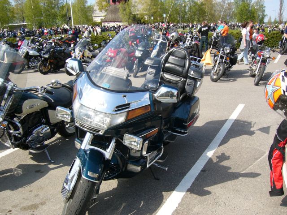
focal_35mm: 35
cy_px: 108
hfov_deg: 52.6
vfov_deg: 40.7
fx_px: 290
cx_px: 144
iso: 50
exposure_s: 1/80
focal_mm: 5.8
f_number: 8
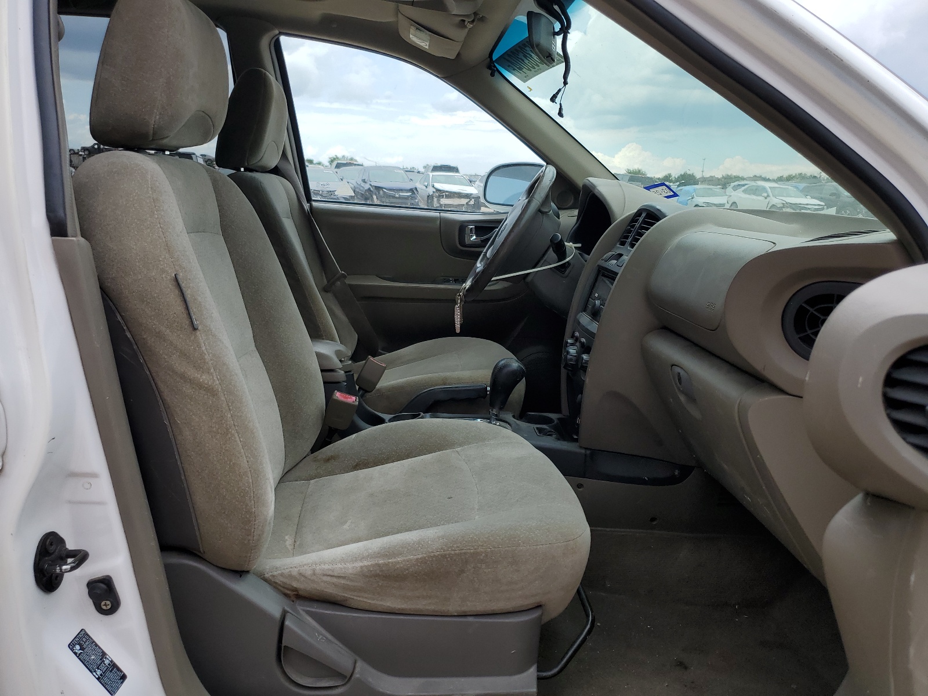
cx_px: 464
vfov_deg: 53.1
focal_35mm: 26
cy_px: 348
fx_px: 697
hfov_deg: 67.3
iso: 50
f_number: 1.5
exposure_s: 1/1000
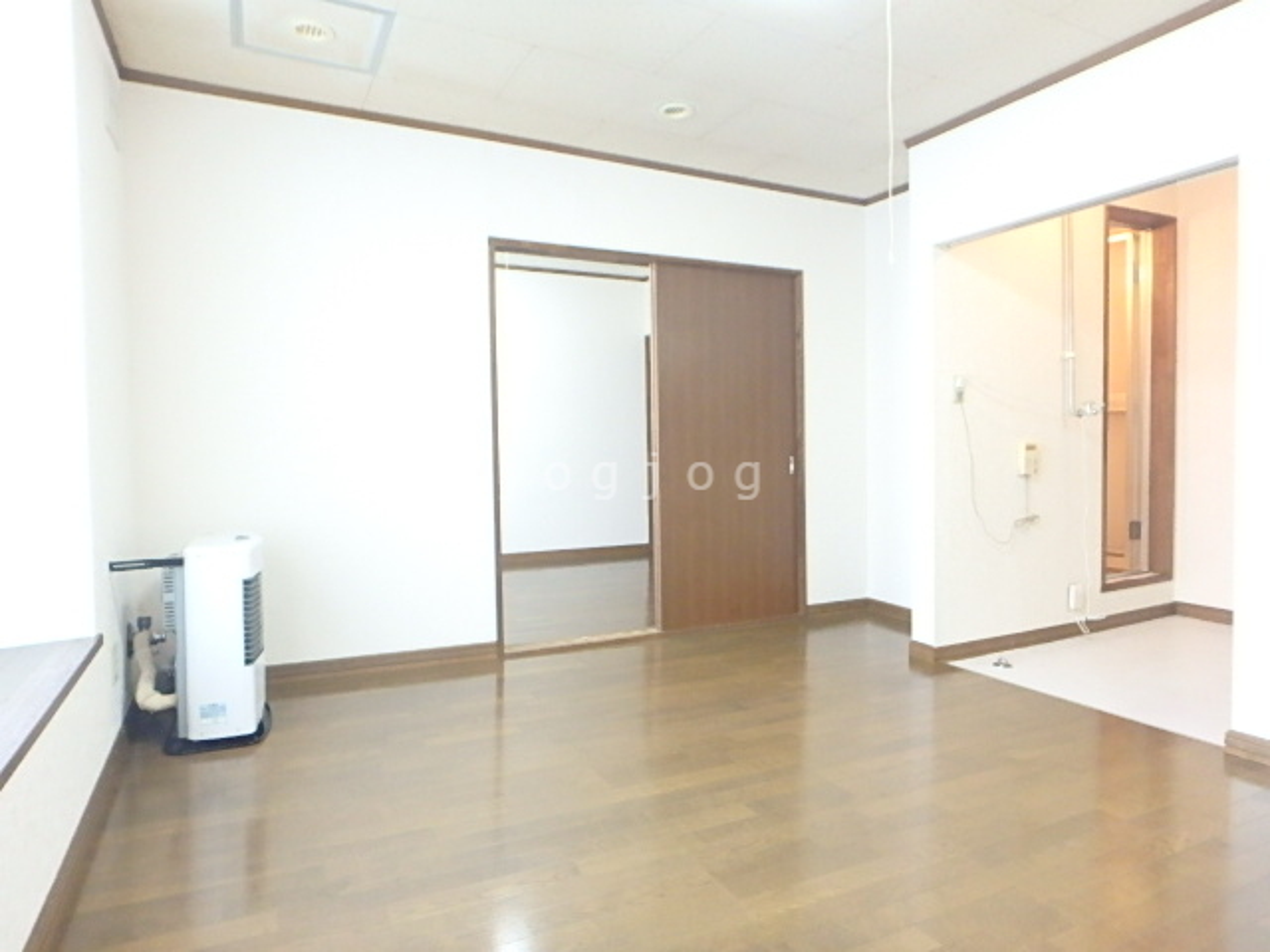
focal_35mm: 21
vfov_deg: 63.4
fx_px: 770
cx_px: 635
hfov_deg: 79.0
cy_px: 476
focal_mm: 3.7
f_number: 3.5
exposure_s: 1/25
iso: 800
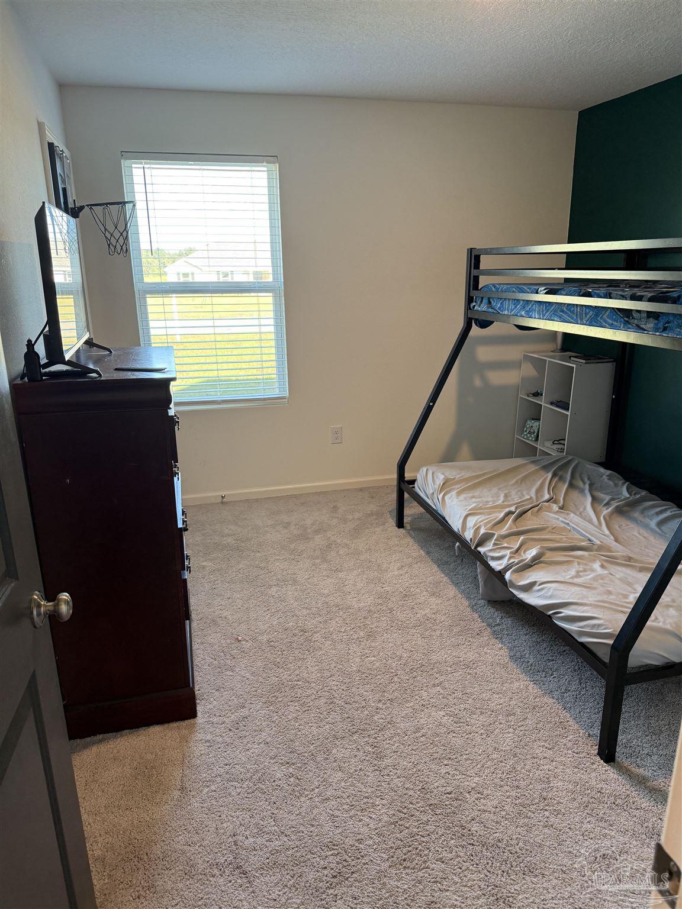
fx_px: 630
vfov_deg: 71.6
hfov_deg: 56.8
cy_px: 454
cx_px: 341
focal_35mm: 24
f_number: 1.78
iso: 200
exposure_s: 1/60
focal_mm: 6.76
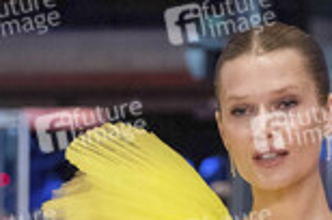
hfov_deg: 8.0
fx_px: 2374
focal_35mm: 258
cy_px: 289
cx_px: 249
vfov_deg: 5.3
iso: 2500
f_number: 2.8
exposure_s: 1/340
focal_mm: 58.7
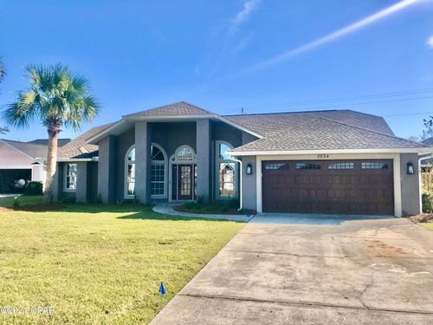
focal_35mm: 28
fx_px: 350
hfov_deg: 63.4
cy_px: 162
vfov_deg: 49.7
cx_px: 216
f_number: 1.8
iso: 20
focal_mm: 3.99
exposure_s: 1/1880
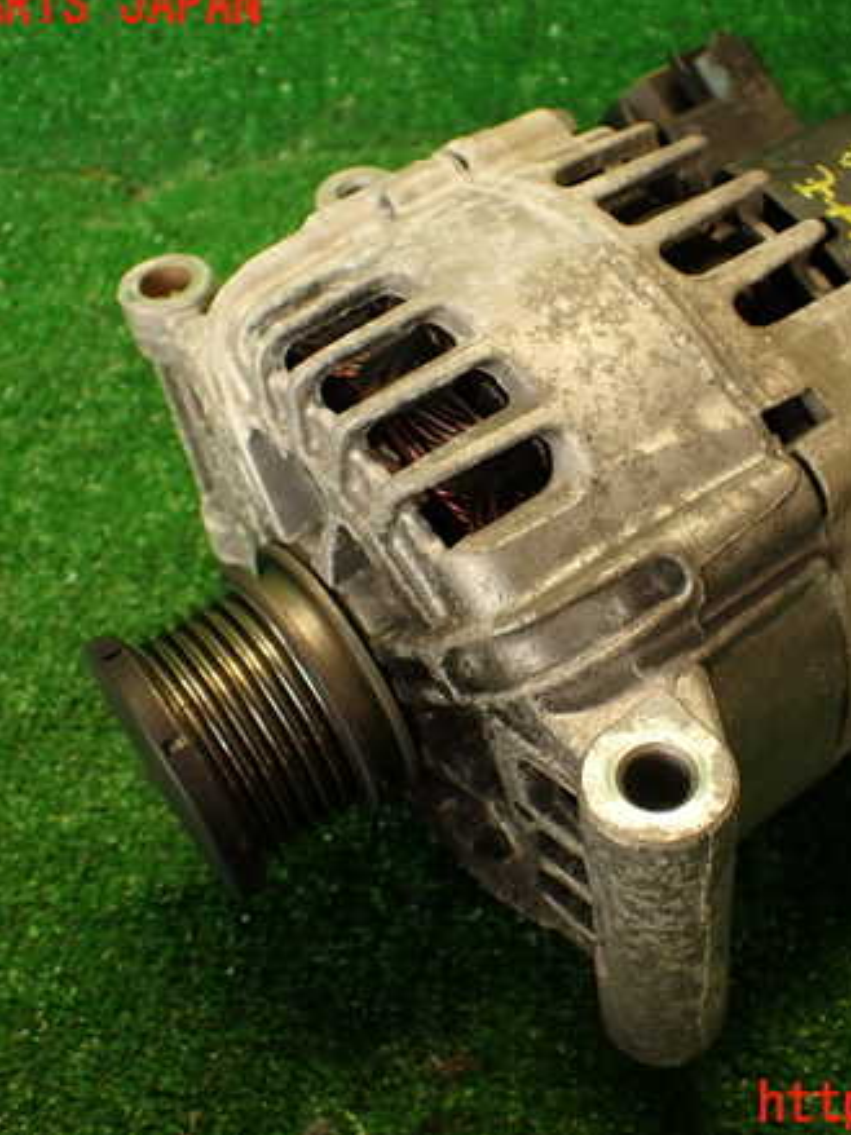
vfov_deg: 45.8
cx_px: 566
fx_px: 1345
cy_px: 556
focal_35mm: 41
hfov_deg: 34.8
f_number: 2.3
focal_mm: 5.4
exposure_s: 1/30
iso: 200
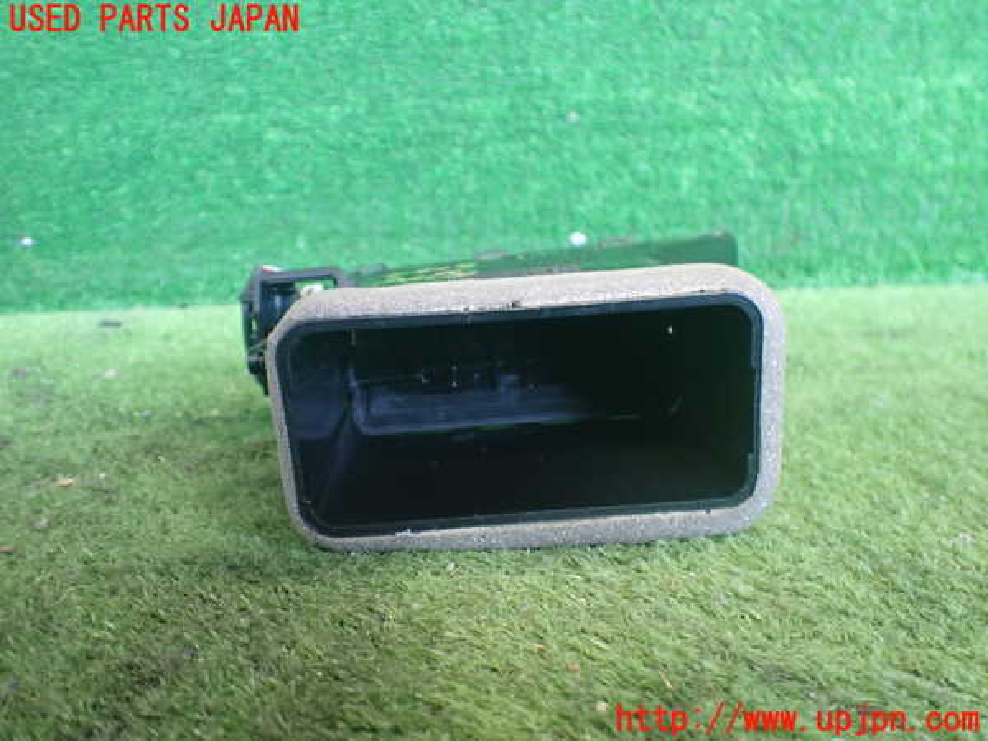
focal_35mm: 30
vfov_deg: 46.8
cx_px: 494
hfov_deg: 60.0
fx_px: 856
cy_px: 370
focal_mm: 5.4
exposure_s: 1/60
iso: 800
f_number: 2.3
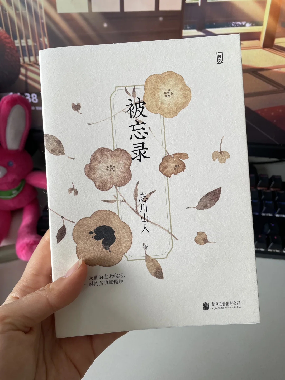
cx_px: 142
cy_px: 190
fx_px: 285
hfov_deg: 53.1
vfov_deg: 67.3
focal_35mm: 26
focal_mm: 4.2
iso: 64
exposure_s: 1/121
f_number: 1.6
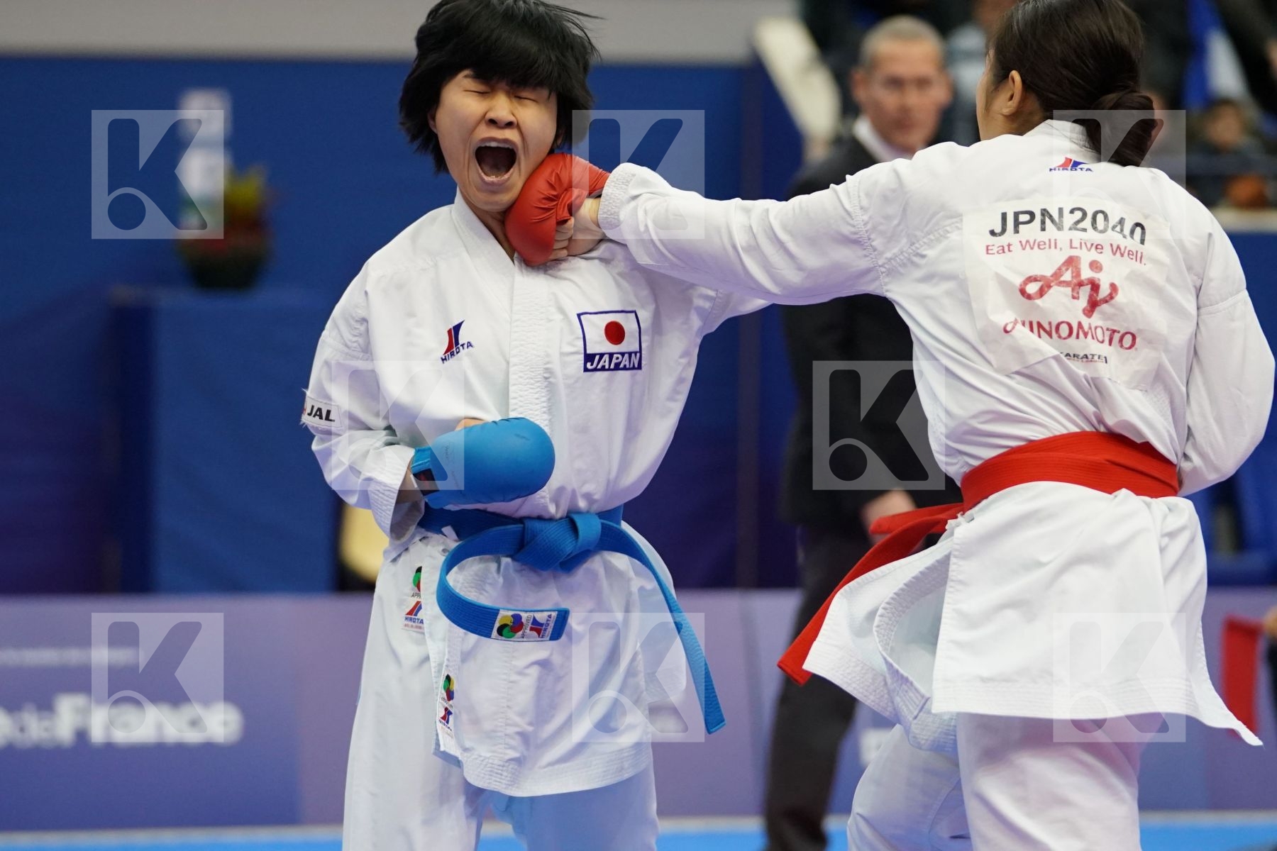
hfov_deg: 11.6
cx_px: 638
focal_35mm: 177
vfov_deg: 7.8
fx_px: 6278
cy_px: 426
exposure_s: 1/1000
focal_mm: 118
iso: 3200
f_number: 2.8
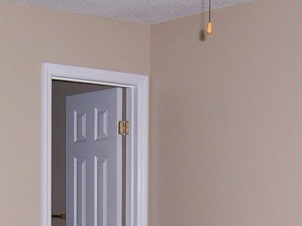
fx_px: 750
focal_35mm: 86
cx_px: 116
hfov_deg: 22.7
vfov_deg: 16.5
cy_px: 270
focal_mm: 5.5
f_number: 2.8
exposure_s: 1/60
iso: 80
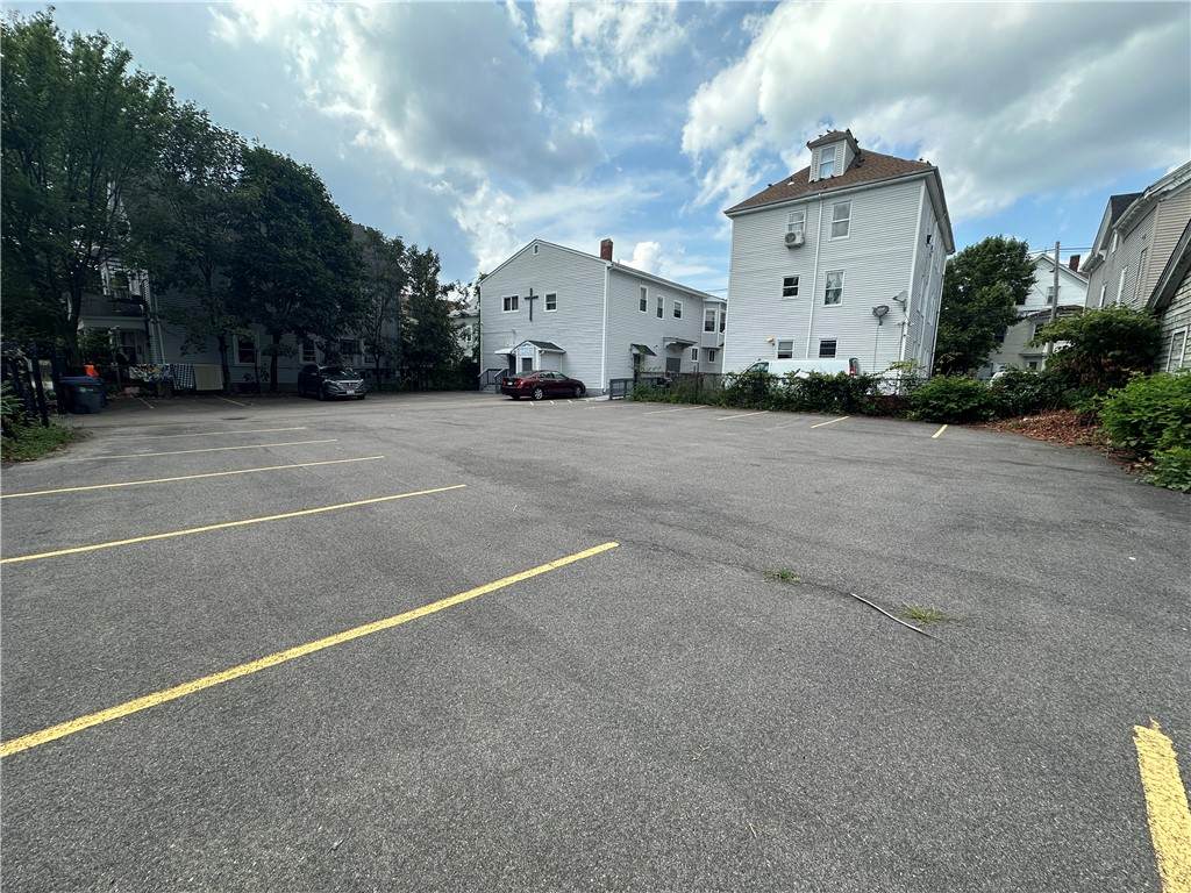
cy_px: 446
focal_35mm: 14
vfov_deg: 85.7
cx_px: 596
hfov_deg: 102.1
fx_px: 482
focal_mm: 2.22
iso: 40
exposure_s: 1/1182
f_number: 2.2
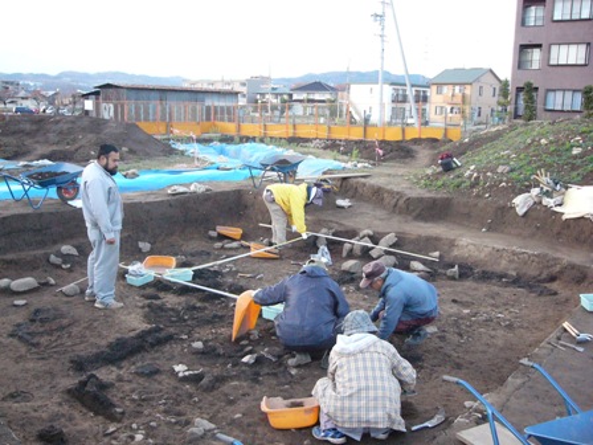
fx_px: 600
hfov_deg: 52.6
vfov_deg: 40.7
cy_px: 222
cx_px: 296
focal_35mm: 35
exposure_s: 1/100
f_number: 2.8
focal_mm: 5.8
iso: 400
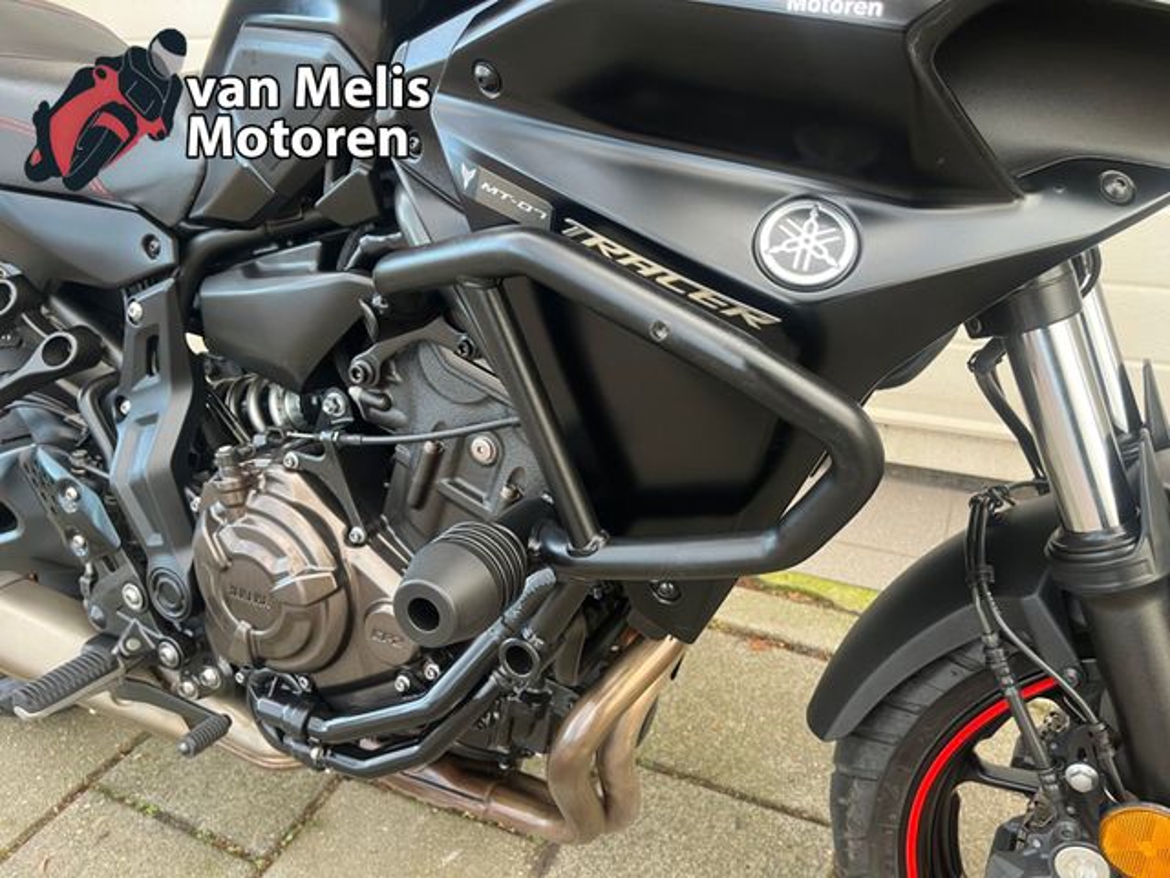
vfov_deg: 53.1
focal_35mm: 26
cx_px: 585
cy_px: 439
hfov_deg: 67.3
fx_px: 879
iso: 125
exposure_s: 1/93
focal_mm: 5.1
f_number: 1.6
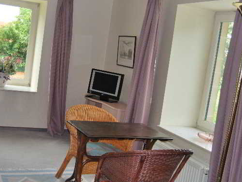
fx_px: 322
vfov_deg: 31.5
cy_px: 75
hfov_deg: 40.5
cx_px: 74
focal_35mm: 46
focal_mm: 20
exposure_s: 1/125
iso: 125
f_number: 3.8
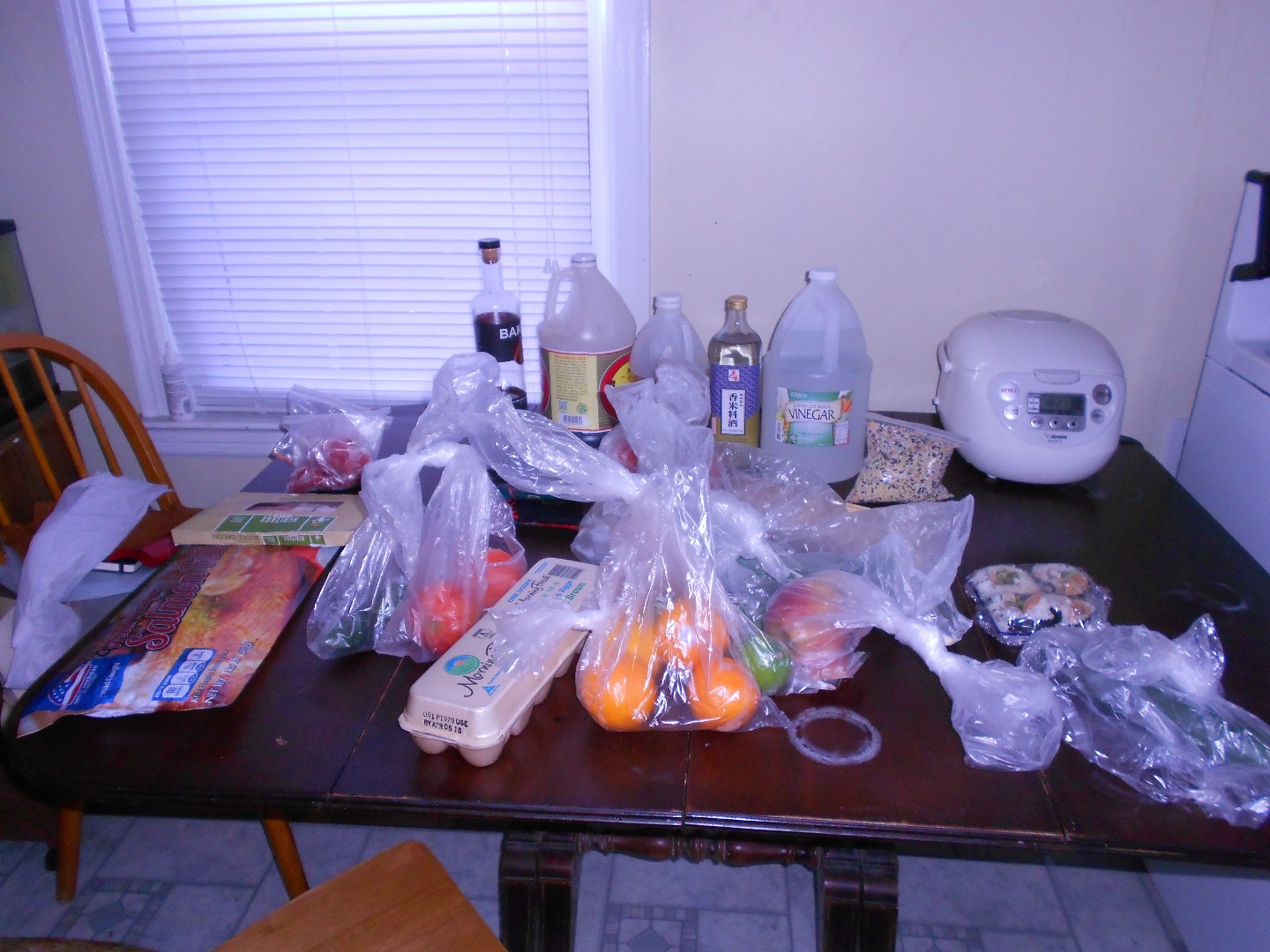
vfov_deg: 53.1
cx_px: 635
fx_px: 954
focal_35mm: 26
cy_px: 476
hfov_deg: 67.3
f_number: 3.2
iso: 200
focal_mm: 4.6
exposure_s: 1/25
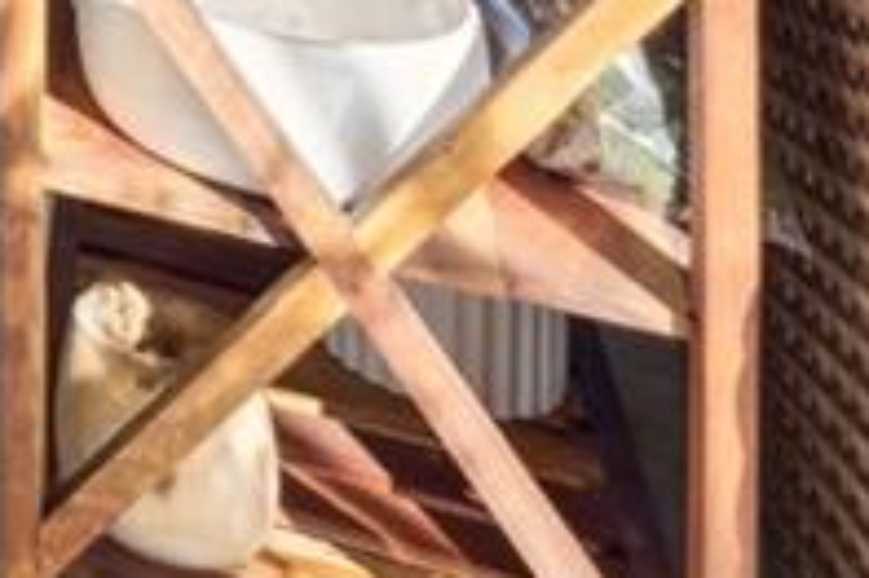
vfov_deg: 12.6
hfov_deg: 16.9
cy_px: -827
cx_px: -953
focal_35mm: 83
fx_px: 2002
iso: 200
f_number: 9
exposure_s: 1/25
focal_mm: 16
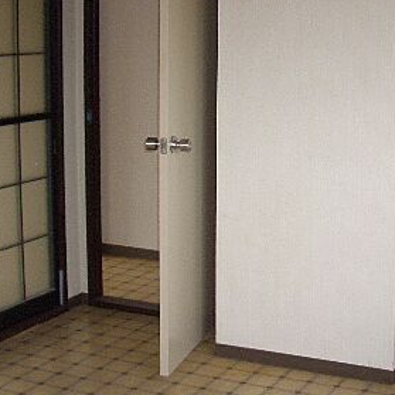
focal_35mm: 71
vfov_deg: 24.3
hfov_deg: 23.9
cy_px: 168
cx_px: 330
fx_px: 917
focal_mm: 5.8
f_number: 2.6
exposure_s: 1/60
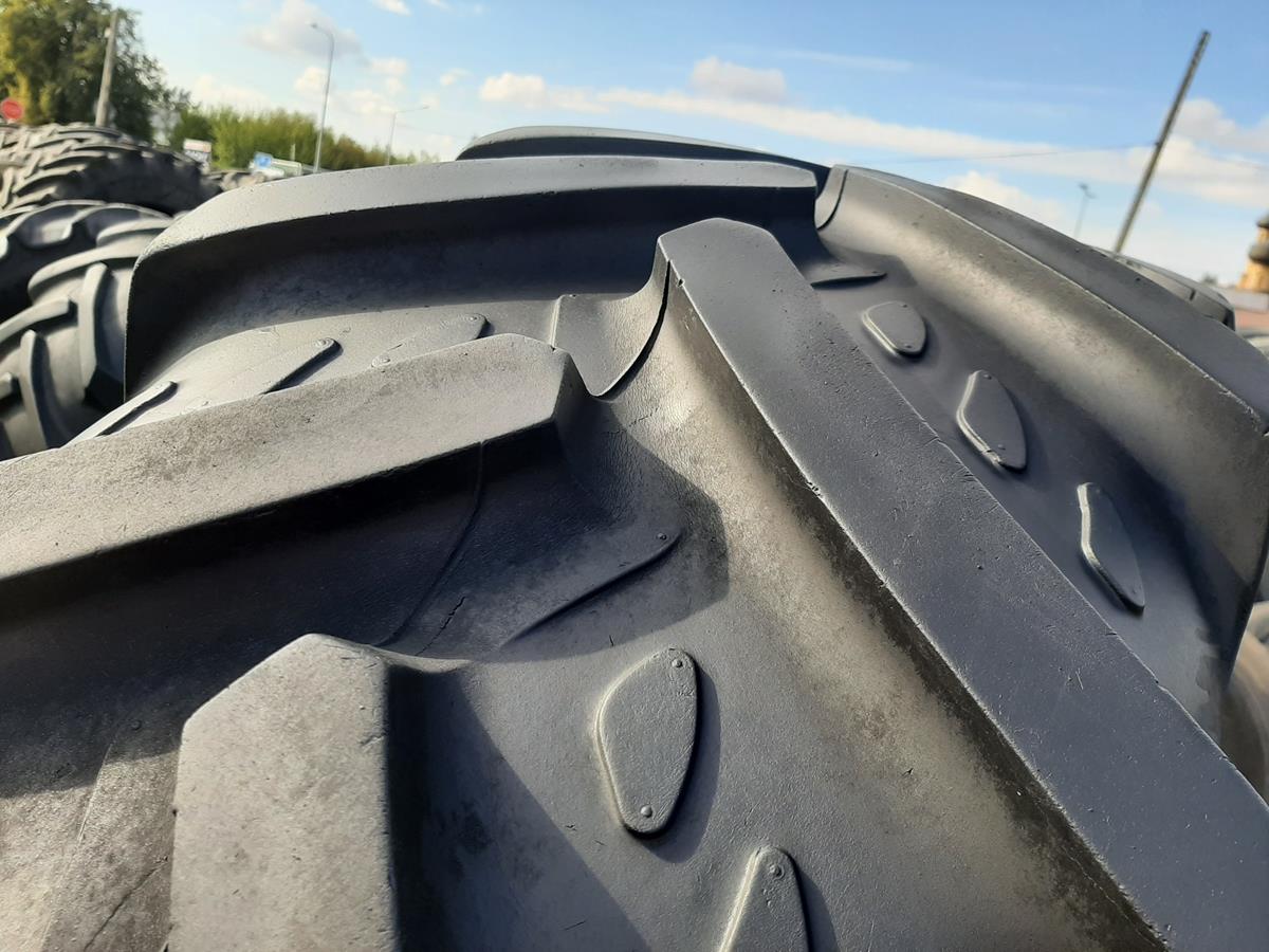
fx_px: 953
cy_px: 476
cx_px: 634
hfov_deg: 67.3
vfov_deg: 53.1
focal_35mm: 26
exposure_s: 1/936
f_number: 1.7
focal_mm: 3.93
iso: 40
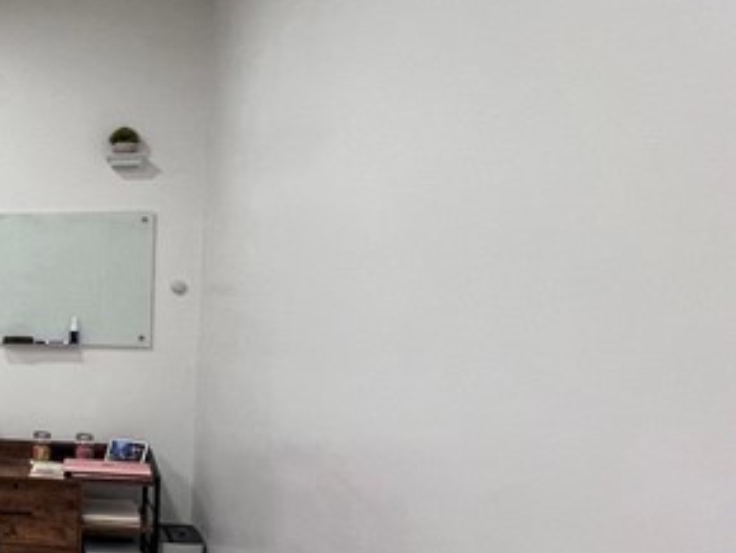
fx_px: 978
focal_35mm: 46
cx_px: -295
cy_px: 352
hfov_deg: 29.7
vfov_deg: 31.4
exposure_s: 1/60
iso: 160
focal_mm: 1.57
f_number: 1.8
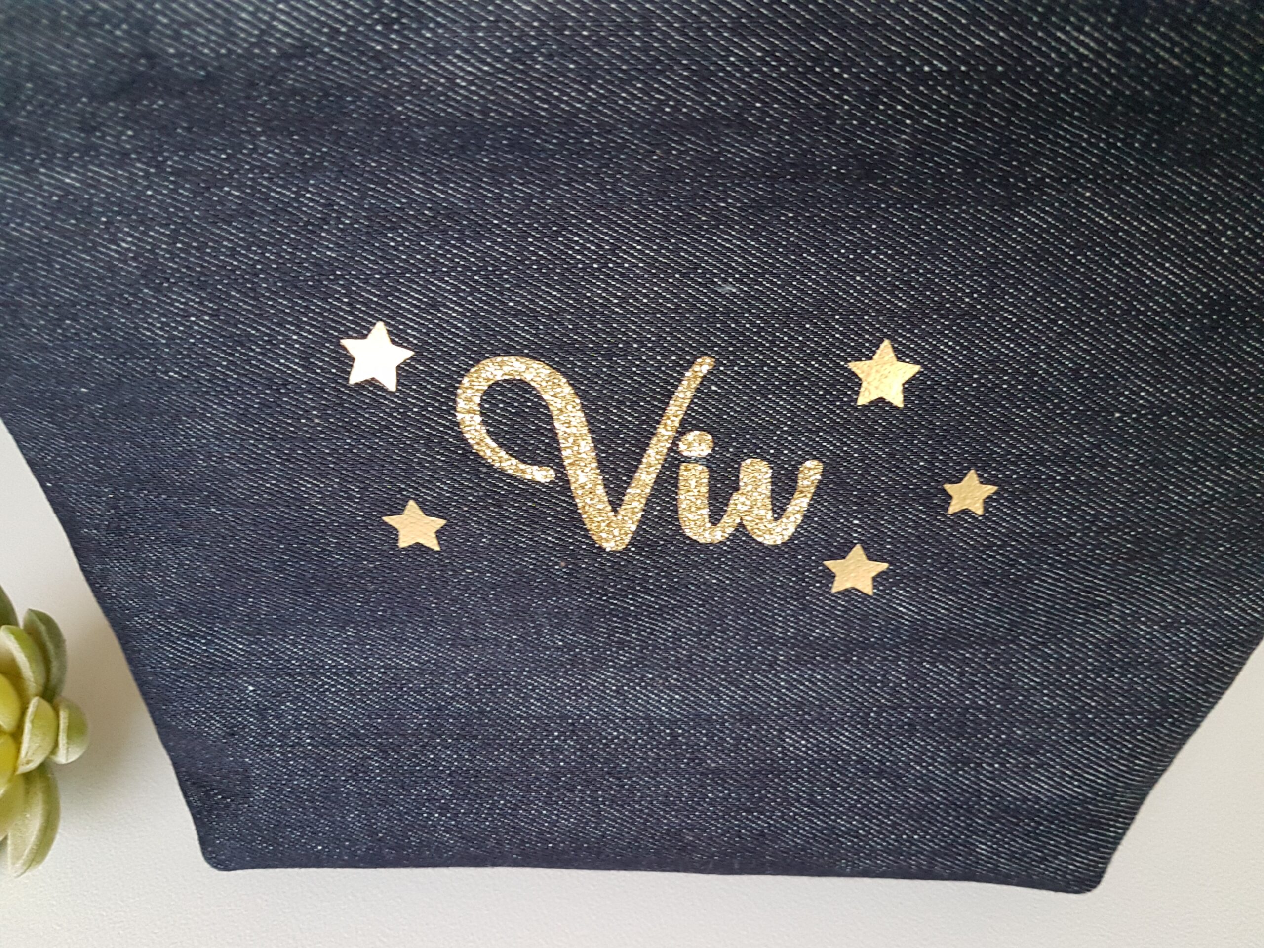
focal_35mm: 26
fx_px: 949
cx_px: 632
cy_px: 474
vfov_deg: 53.1
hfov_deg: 67.3
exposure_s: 1/17
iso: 200
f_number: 1.7
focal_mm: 4.2
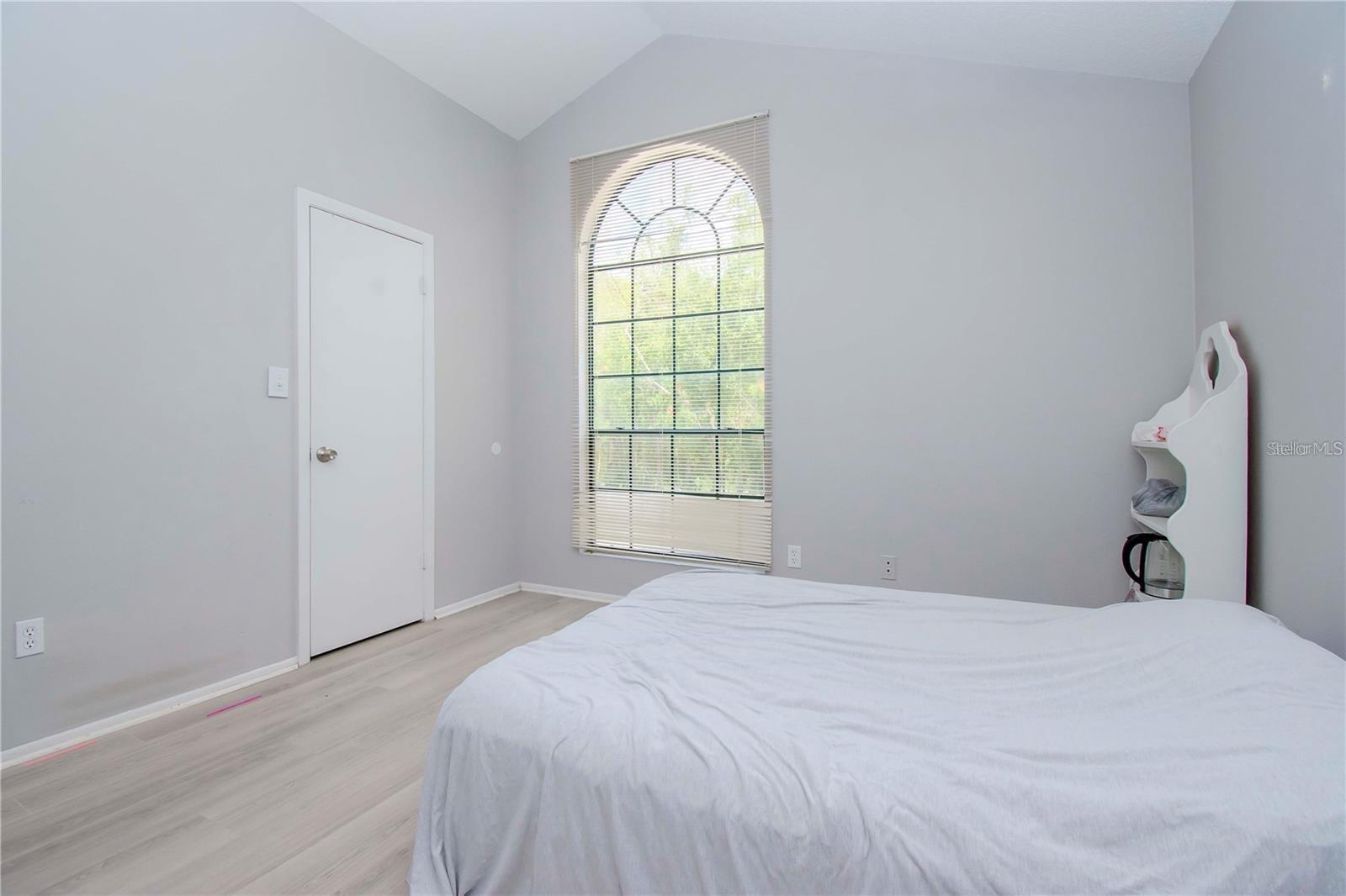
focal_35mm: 15
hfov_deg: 100.4
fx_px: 561
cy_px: 448
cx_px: 673
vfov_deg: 77.3
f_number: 10
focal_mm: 10
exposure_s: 1/200
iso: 800
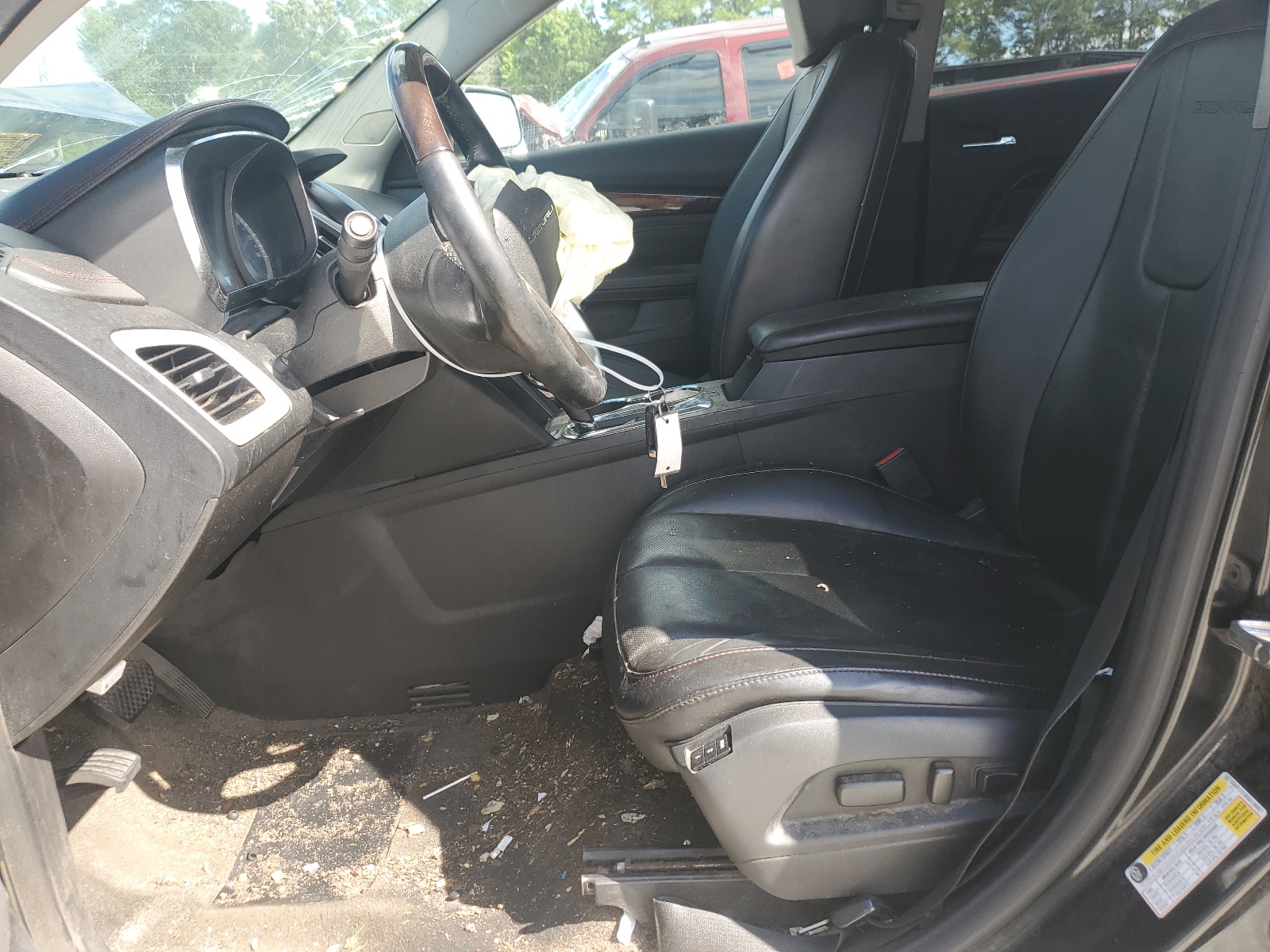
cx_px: 635
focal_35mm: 26
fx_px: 954
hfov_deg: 67.3
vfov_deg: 53.1
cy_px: 476
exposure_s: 1/400
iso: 50
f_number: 1.5
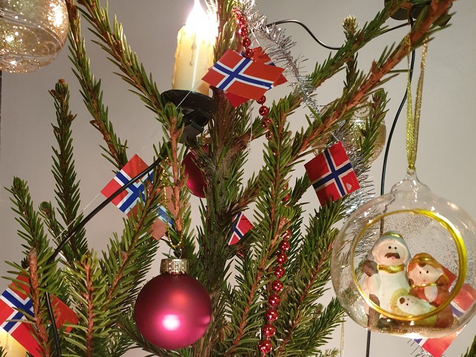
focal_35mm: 26
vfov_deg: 53.1
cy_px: 178
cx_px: 238
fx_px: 358
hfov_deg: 67.3
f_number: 1.5
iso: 320
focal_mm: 4.3
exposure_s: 1/20
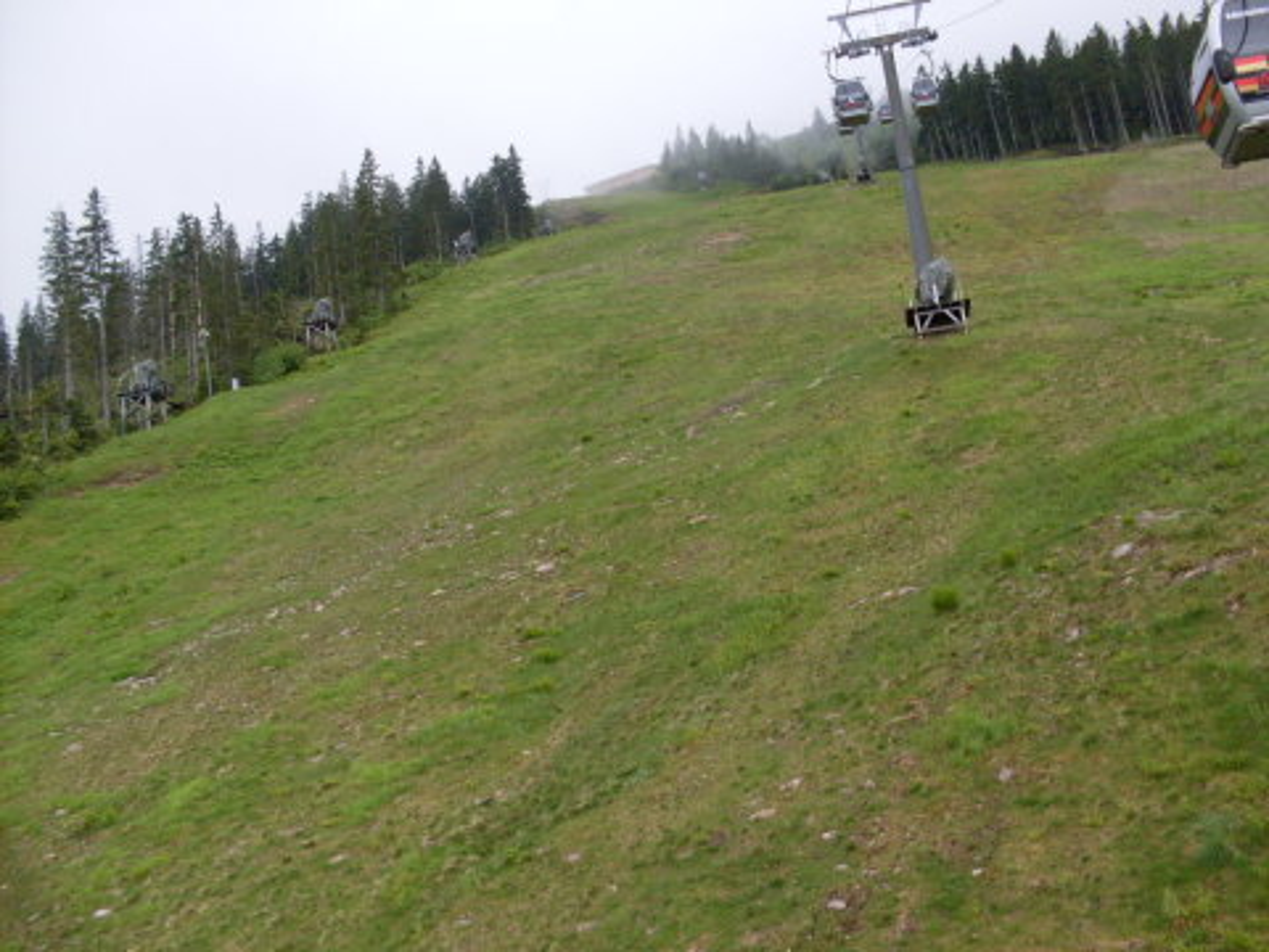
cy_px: 476
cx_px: 634
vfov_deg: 37.7
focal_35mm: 38
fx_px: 1393
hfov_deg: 49.0
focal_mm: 6.3
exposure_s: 1/350
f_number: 2.8
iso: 80
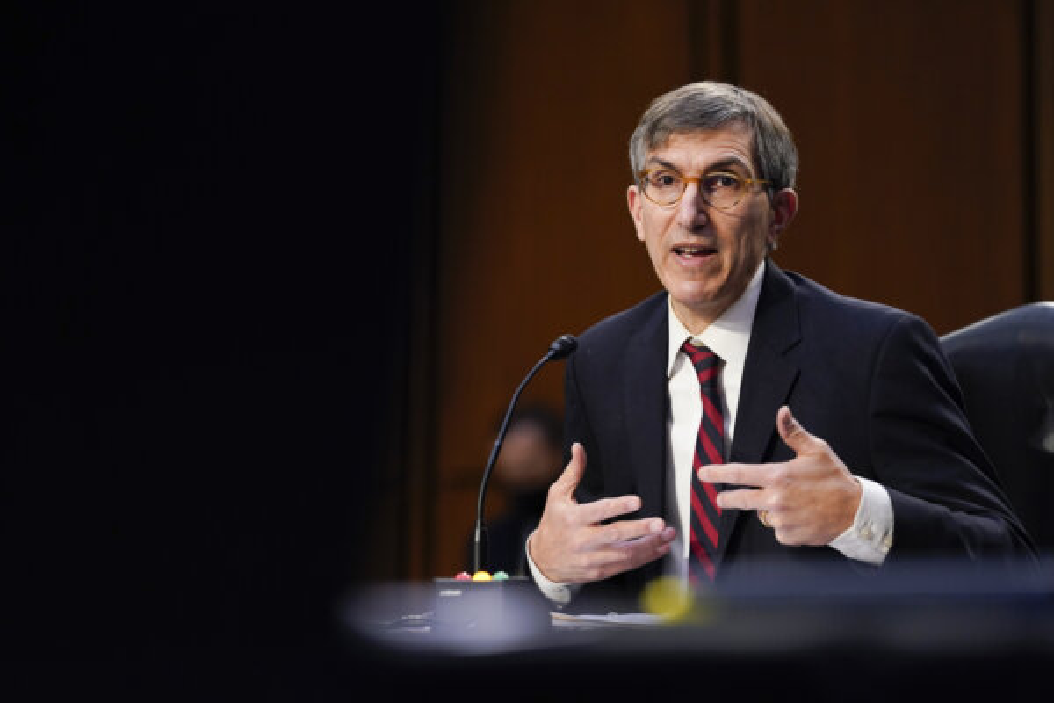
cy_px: 352
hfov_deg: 10.8
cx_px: 527
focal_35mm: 191
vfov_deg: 7.2
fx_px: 5592
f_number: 3.2
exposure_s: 1/250
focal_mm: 191
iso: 2000
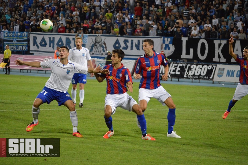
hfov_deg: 10.2
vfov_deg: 6.8
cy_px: 82
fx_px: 1393
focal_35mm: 202
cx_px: 124
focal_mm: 135
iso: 3200
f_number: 5
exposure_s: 1/400
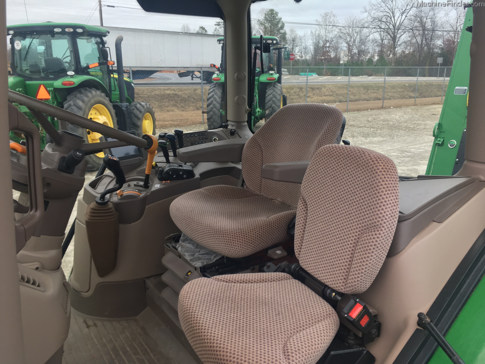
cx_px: 242
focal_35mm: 29
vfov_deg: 48.2
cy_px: 182
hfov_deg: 61.7
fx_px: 406
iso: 32
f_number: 2.2
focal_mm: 4.15
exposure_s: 1/120
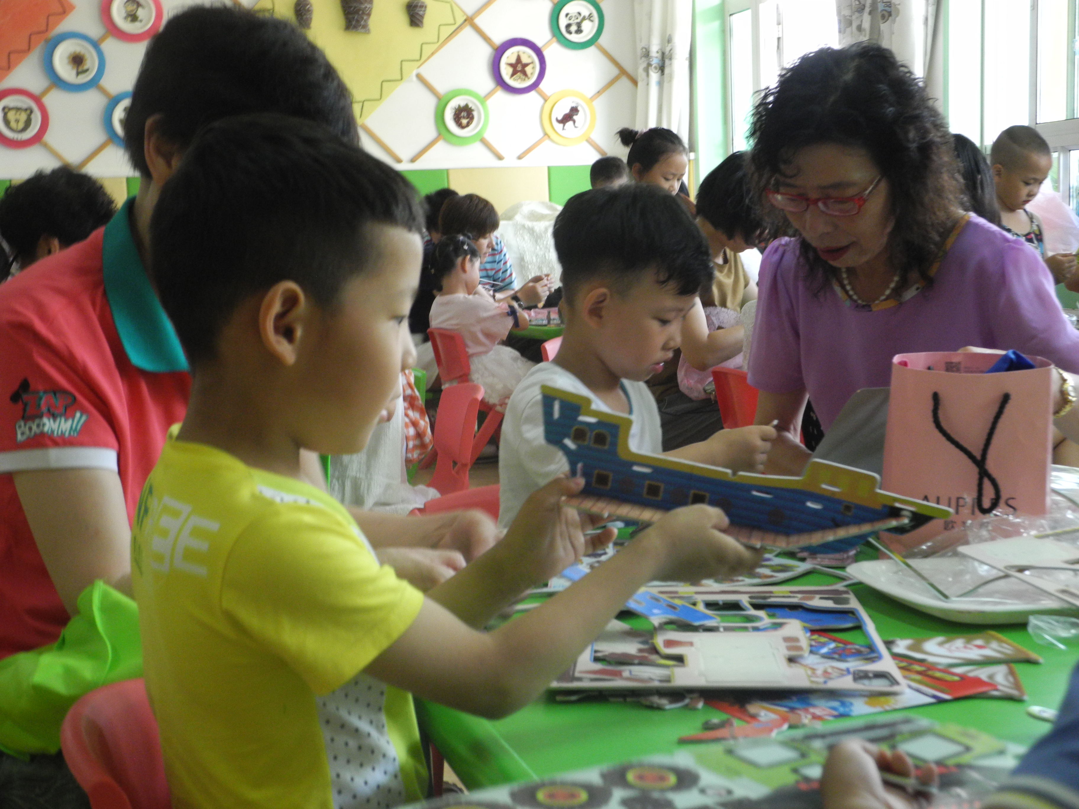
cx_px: 540
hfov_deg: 31.7
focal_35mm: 61
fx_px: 1901
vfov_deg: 24.0
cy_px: 404
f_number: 3.5
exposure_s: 1/21.5
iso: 400
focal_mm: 13
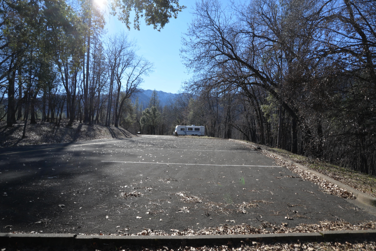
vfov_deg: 53.2
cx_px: 188
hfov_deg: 73.7
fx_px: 251
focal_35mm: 24
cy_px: 126
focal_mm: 24
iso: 200
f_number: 8
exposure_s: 1/250
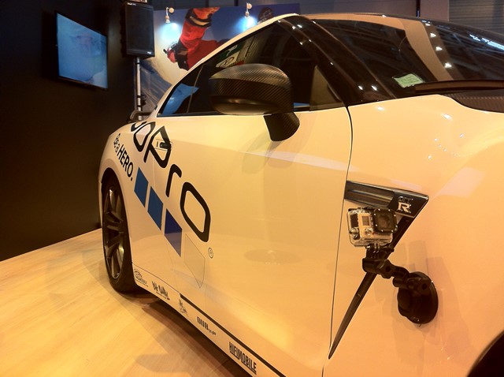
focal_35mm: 35
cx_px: 252
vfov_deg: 40.6
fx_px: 509
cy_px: 188
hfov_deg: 52.7
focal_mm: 3.85
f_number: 2.8
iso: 80
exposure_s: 1/24
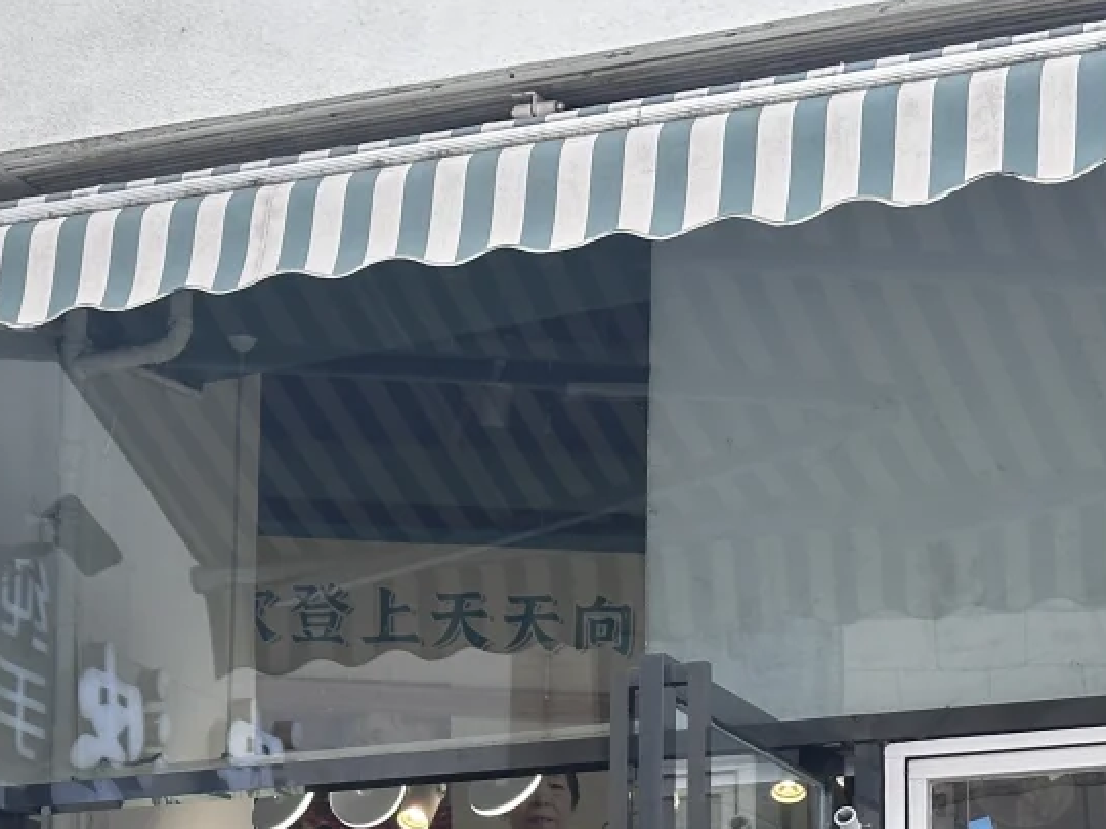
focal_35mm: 128
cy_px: 935
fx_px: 4090
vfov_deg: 11.4
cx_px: 102
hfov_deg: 15.2
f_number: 1.78
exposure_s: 1/587
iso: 64
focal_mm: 6.86
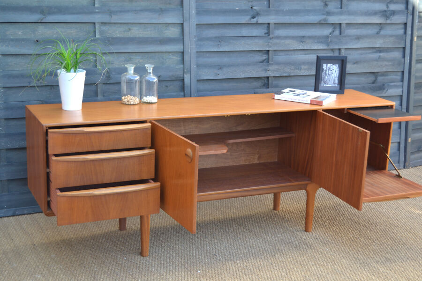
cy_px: 140
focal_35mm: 57
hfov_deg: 35.1
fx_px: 668
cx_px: 211
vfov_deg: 23.8
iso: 250
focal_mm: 38
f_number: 4.8
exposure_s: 1/125
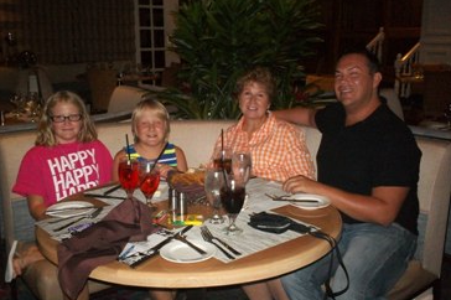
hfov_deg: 48.5
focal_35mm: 40
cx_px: 227
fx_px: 501
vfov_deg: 33.3
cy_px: 144
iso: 250
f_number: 4.5
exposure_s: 1/30
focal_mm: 6.3
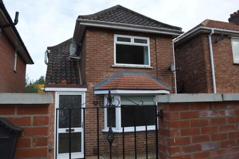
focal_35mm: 27
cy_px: 80
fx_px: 179
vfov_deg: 47.9
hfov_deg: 67.4
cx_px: 120
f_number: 6.3
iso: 100
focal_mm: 18
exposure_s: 1/160
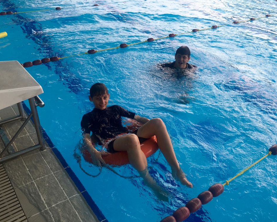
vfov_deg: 47.1
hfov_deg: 57.2
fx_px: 254
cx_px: 141
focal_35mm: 31
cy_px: 113
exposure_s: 1/233
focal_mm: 4.15
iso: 32
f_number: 2.2
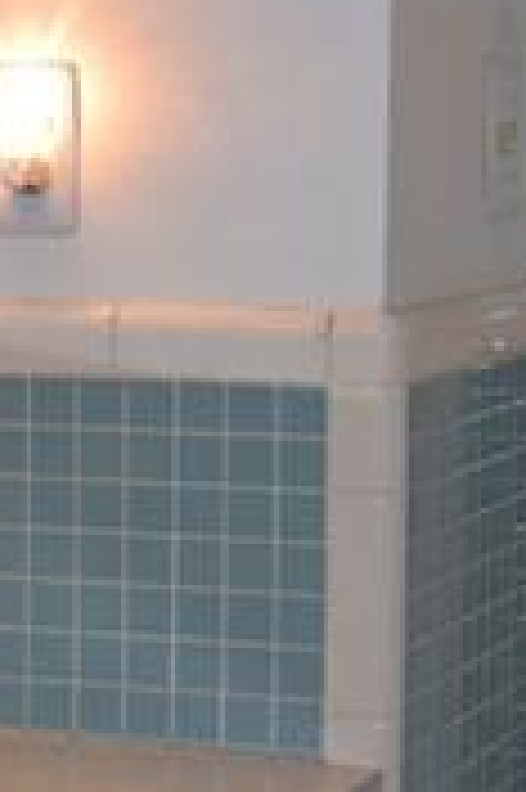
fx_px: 3447
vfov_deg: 13.1
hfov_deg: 8.5
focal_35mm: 157
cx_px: -274
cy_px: 441
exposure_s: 1/60
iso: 800
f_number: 4
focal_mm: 24
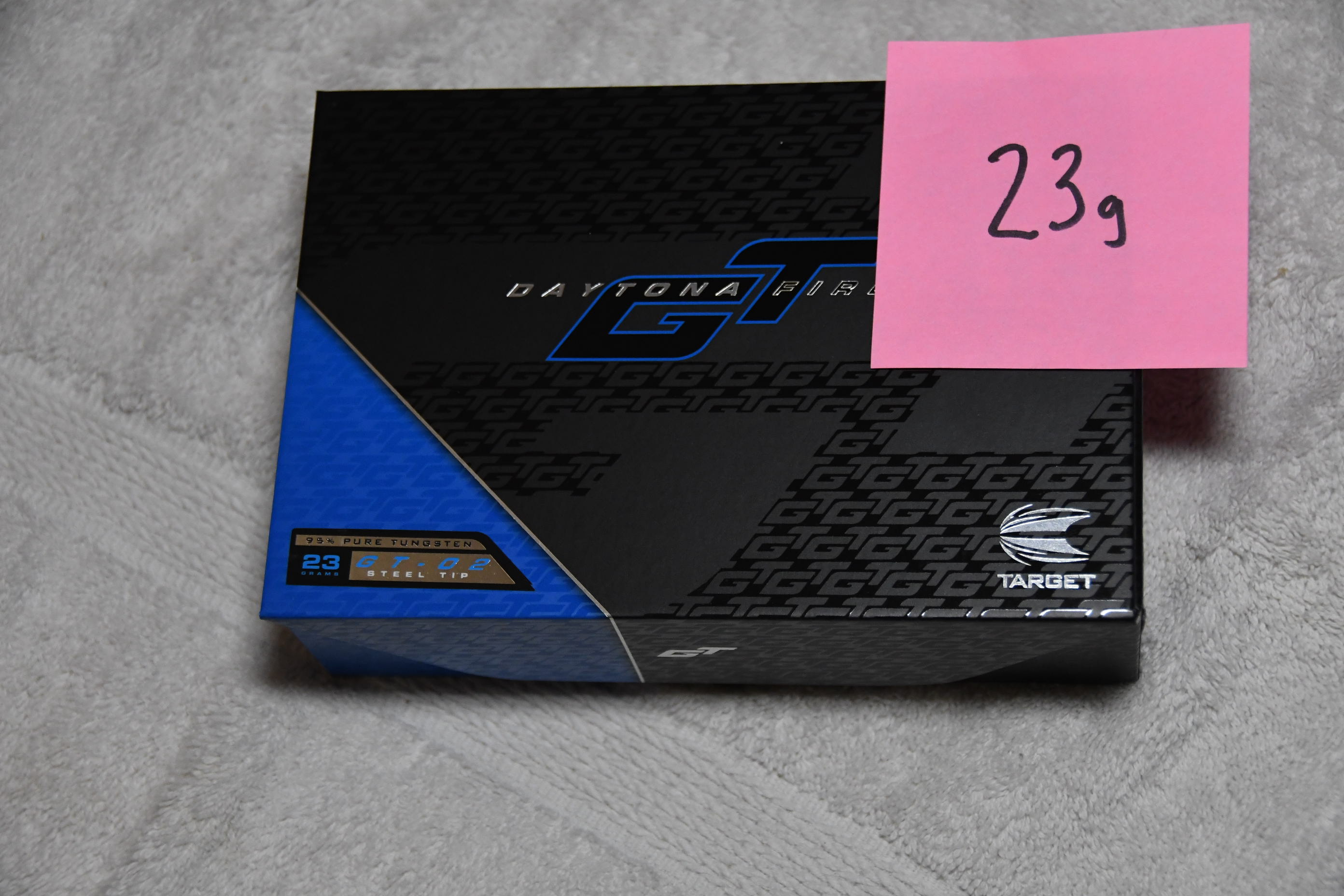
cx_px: 672
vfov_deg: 17.5
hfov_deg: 26.0
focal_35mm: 78
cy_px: 448
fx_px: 2912
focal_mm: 52
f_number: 4.8
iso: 2500
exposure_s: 1/640
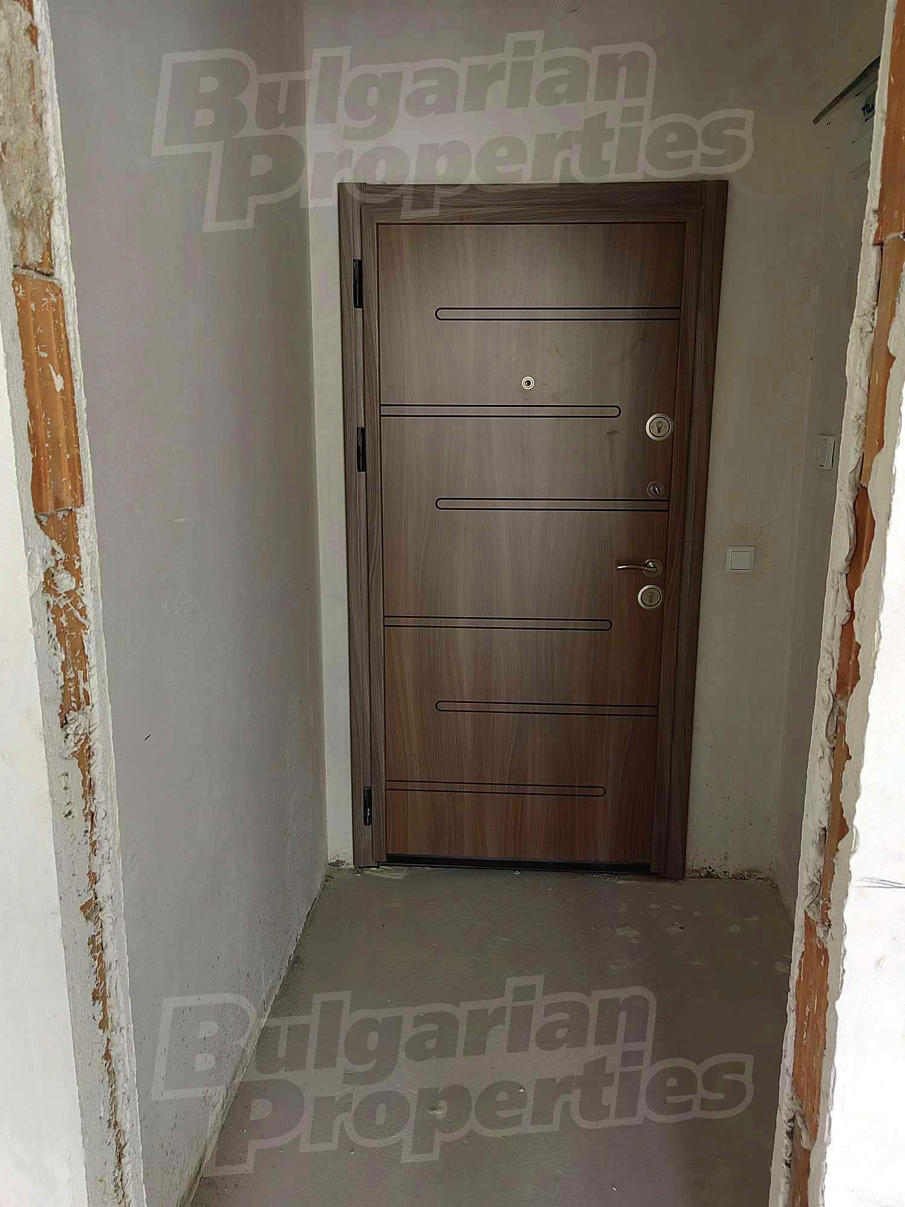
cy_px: 604
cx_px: 452
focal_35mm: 27
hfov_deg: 51.4
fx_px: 941
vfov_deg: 65.3
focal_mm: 5.52
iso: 250
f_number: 1.9
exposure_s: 1/33.3
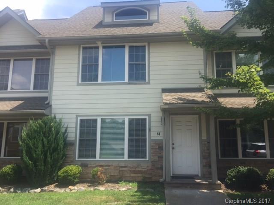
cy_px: 102
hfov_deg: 61.7
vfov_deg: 48.2
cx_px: 137
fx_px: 230
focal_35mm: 29
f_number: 2.2
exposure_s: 1/898
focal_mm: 4.15
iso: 32
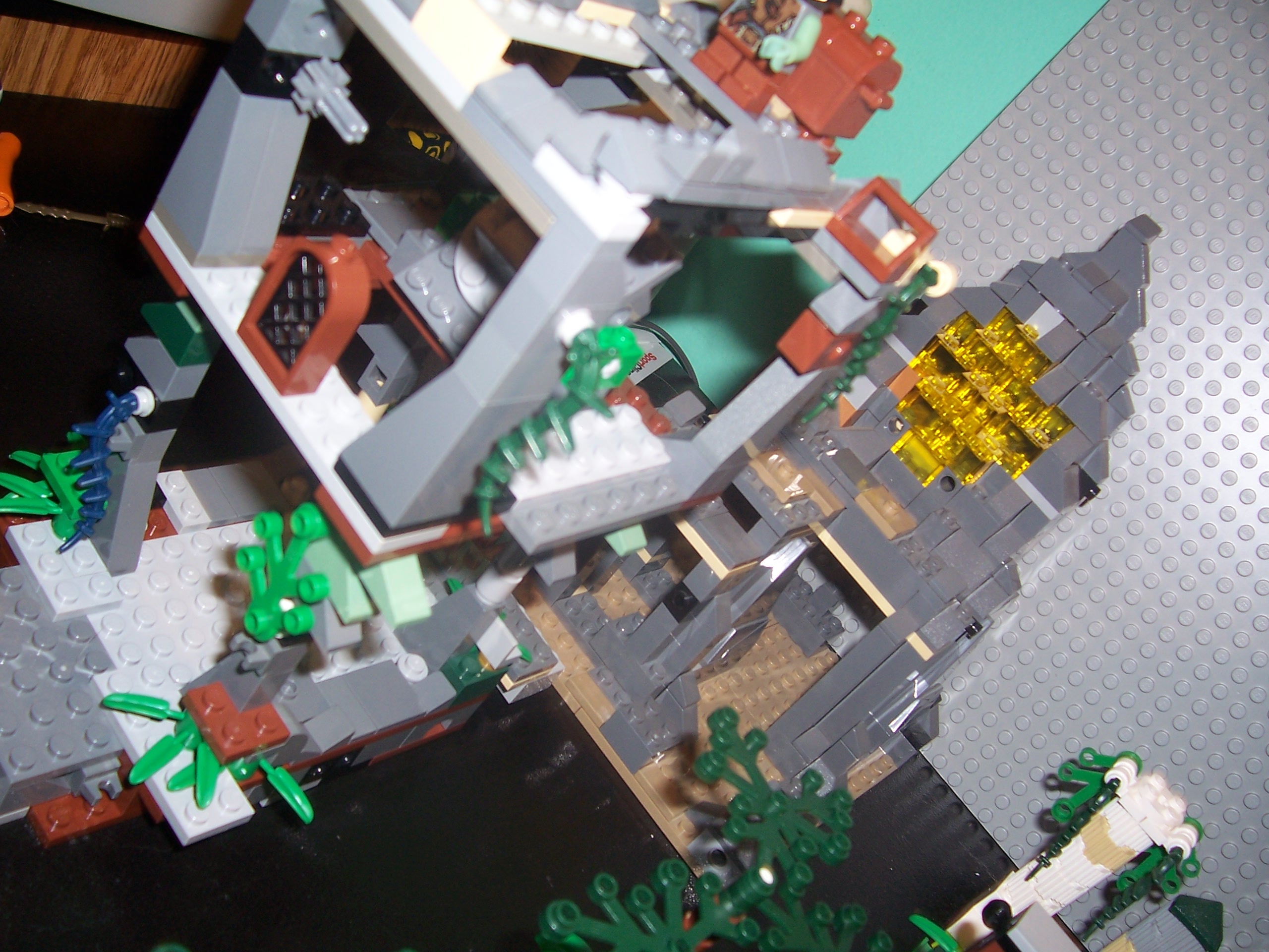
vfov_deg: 41.8
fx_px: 1246
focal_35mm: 34
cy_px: 476
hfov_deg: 54.0
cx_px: 634
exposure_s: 1/60
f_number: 2.7
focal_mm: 5.6
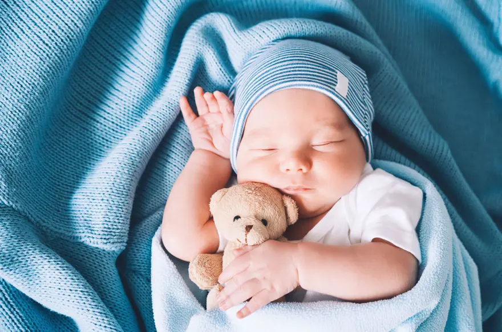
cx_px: 251
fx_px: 765
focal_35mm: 55
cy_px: 166
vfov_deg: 24.5
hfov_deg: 36.3
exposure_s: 1/60
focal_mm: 55
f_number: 4
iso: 250
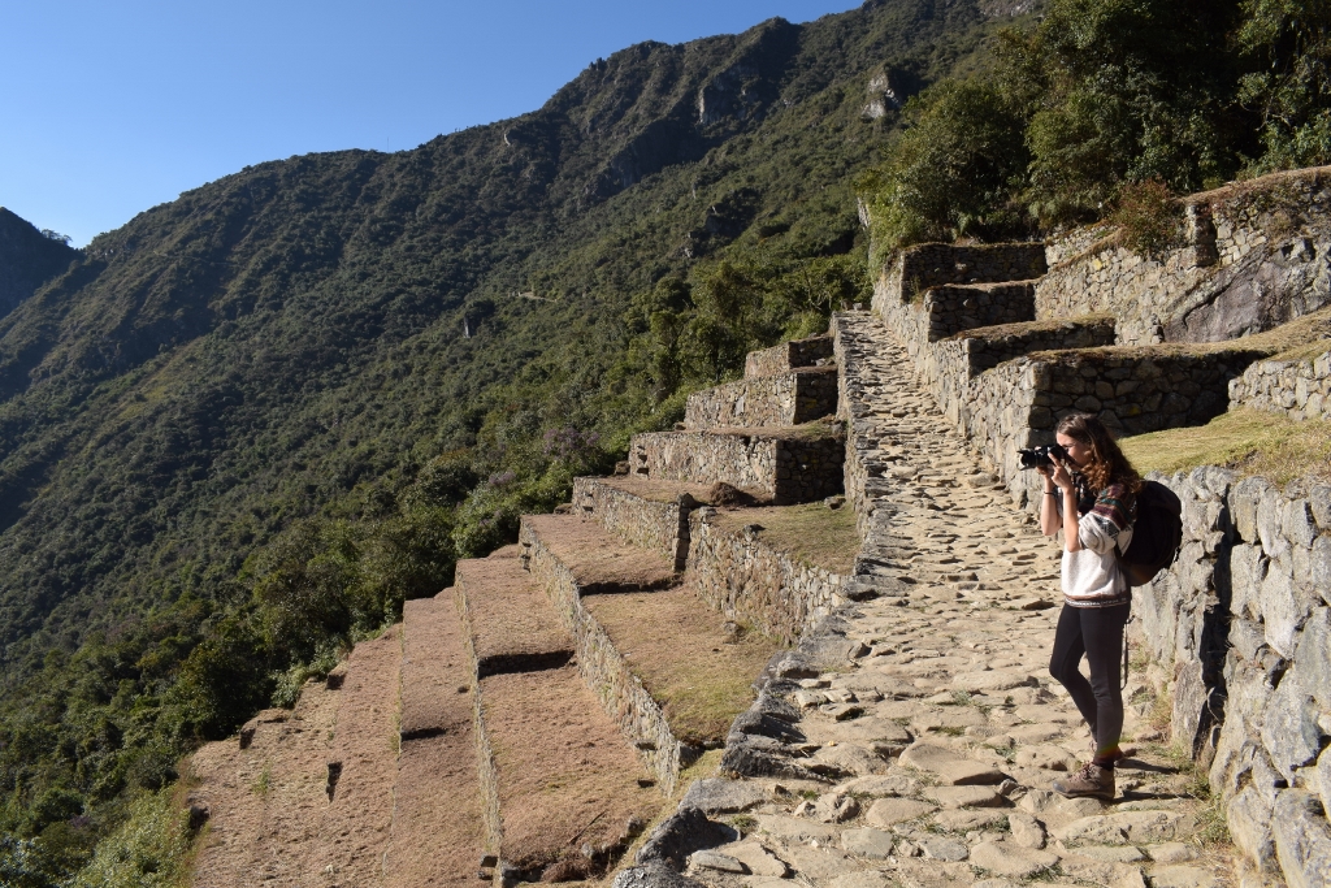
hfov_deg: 67.4
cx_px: 666
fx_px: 998
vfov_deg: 47.9
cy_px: 444
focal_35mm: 27
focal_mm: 18
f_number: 11
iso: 100
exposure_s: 1/125
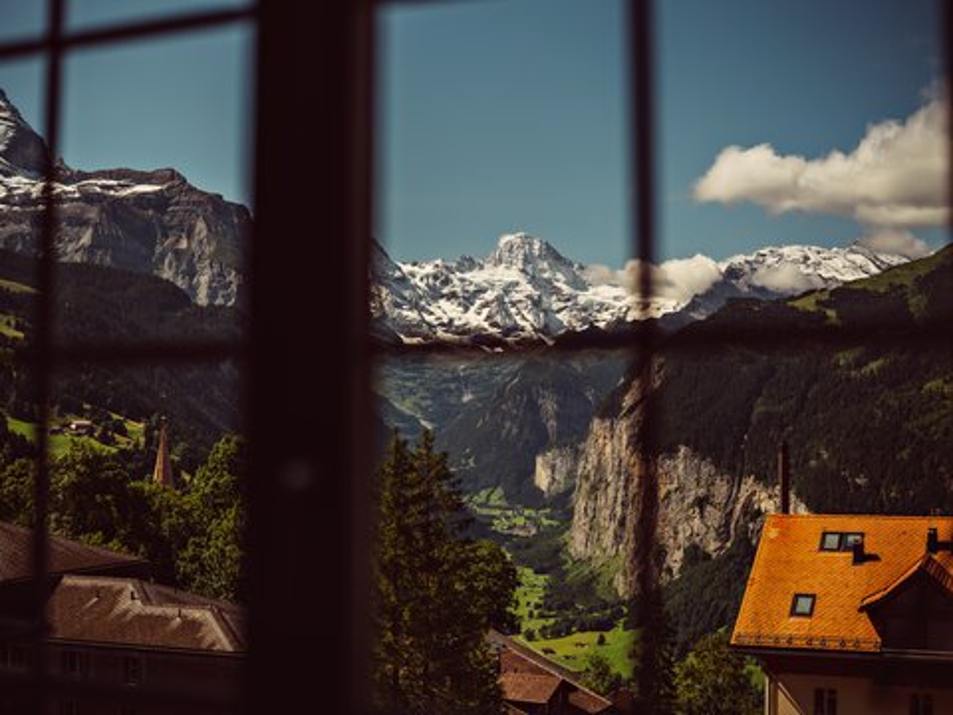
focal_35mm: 44
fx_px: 1211
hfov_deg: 42.9
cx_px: 476
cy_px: 358
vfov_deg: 32.9
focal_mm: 55
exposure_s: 1/3000
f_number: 2.2
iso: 80
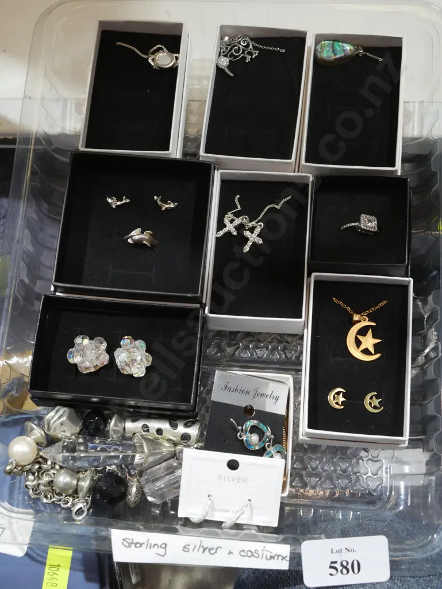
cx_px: 221
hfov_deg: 25.3
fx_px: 987
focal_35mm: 58
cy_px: 294
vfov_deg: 33.2
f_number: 6.3
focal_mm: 29
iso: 1000
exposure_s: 1/60
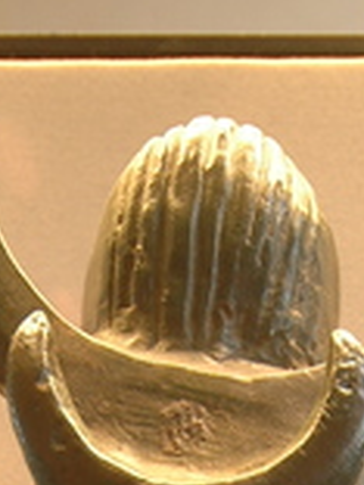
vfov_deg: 23.1
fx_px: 855
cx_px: 236
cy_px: 791
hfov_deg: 23.9
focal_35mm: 61
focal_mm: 10
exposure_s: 1/6
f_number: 4
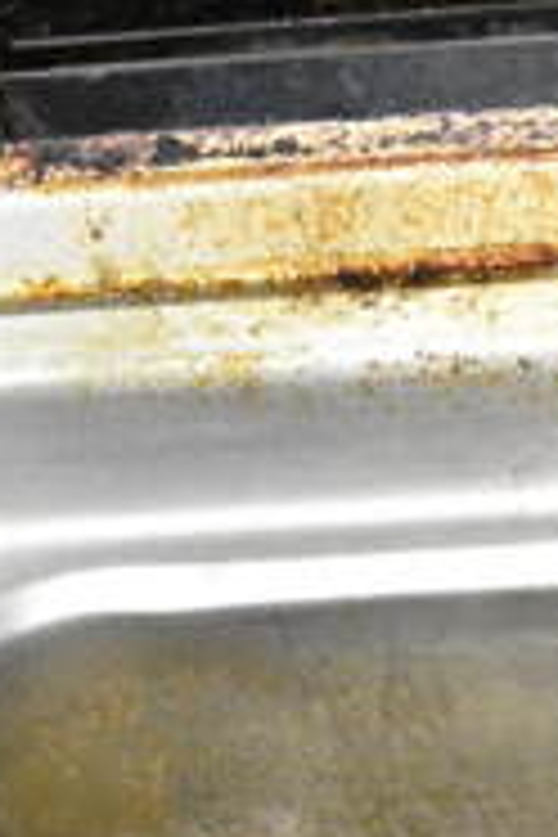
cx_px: 846
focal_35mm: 221
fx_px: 5138
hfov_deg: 6.1
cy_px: 1973
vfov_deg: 8.5
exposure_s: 1/200
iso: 6400
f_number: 7.1
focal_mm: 30
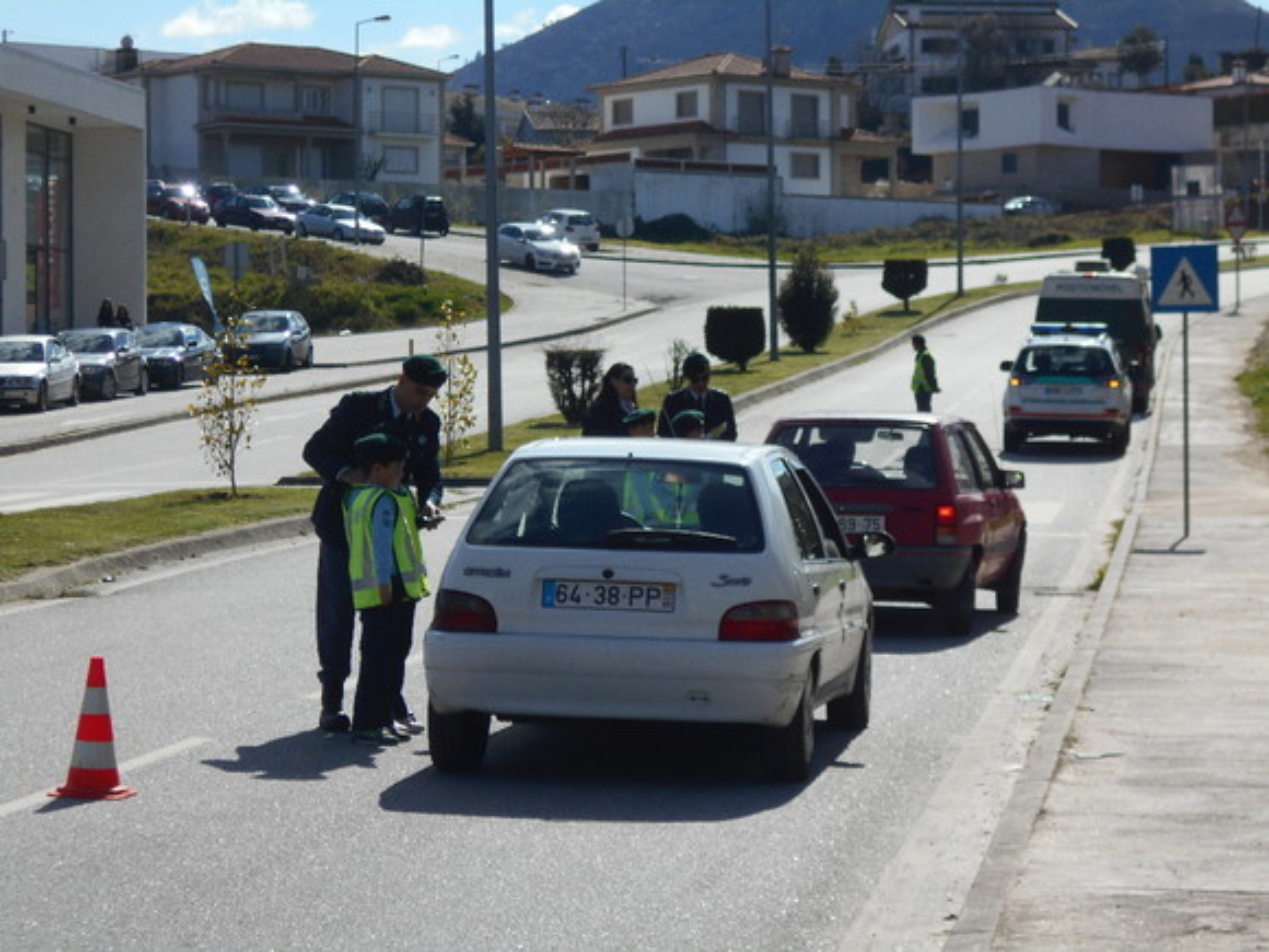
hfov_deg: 17.4
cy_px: 476
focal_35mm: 113
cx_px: 634
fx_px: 4143
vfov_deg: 13.1
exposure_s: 1/500
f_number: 6
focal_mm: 20.1
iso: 80
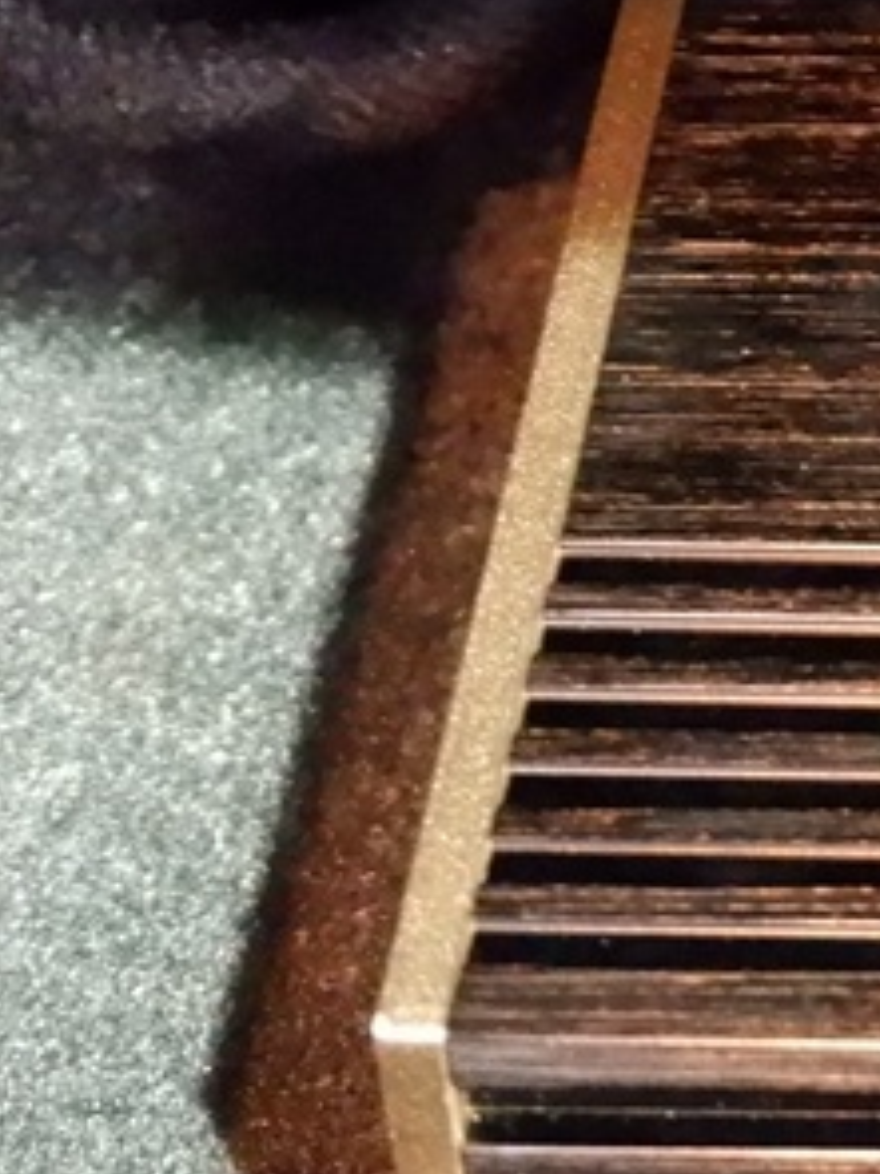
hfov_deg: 10.0
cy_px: 422
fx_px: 4647
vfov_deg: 14.4
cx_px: 1768
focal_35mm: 137
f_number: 4.2
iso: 12800
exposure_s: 1/3
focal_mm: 23.2
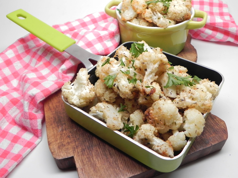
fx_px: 227
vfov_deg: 42.9
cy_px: 89
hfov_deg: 55.4
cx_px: 119
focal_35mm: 33
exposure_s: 1/30.4
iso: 160
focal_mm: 5.9
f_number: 2.8
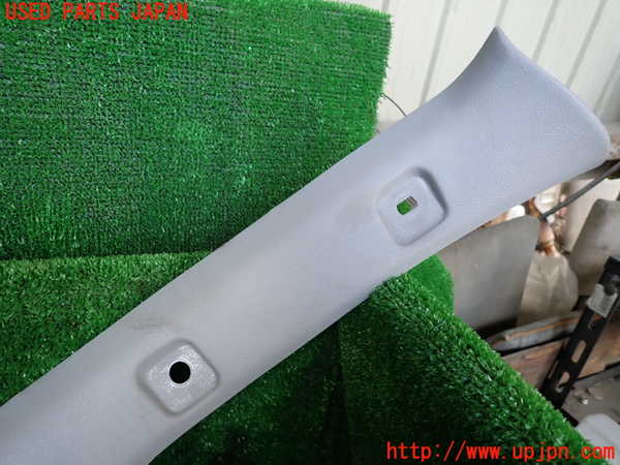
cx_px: 310
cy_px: 232
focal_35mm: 25
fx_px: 448
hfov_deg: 69.4
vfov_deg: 54.9
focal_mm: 4.5
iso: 160
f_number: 2
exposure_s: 1/60
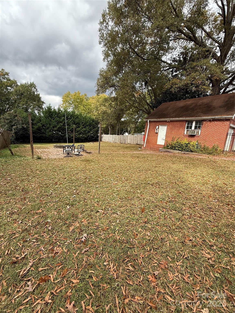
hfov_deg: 85.7
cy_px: 156
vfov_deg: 102.1
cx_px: 118
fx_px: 127
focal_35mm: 14
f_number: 2.2
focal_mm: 2.22
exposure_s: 1/390
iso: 50
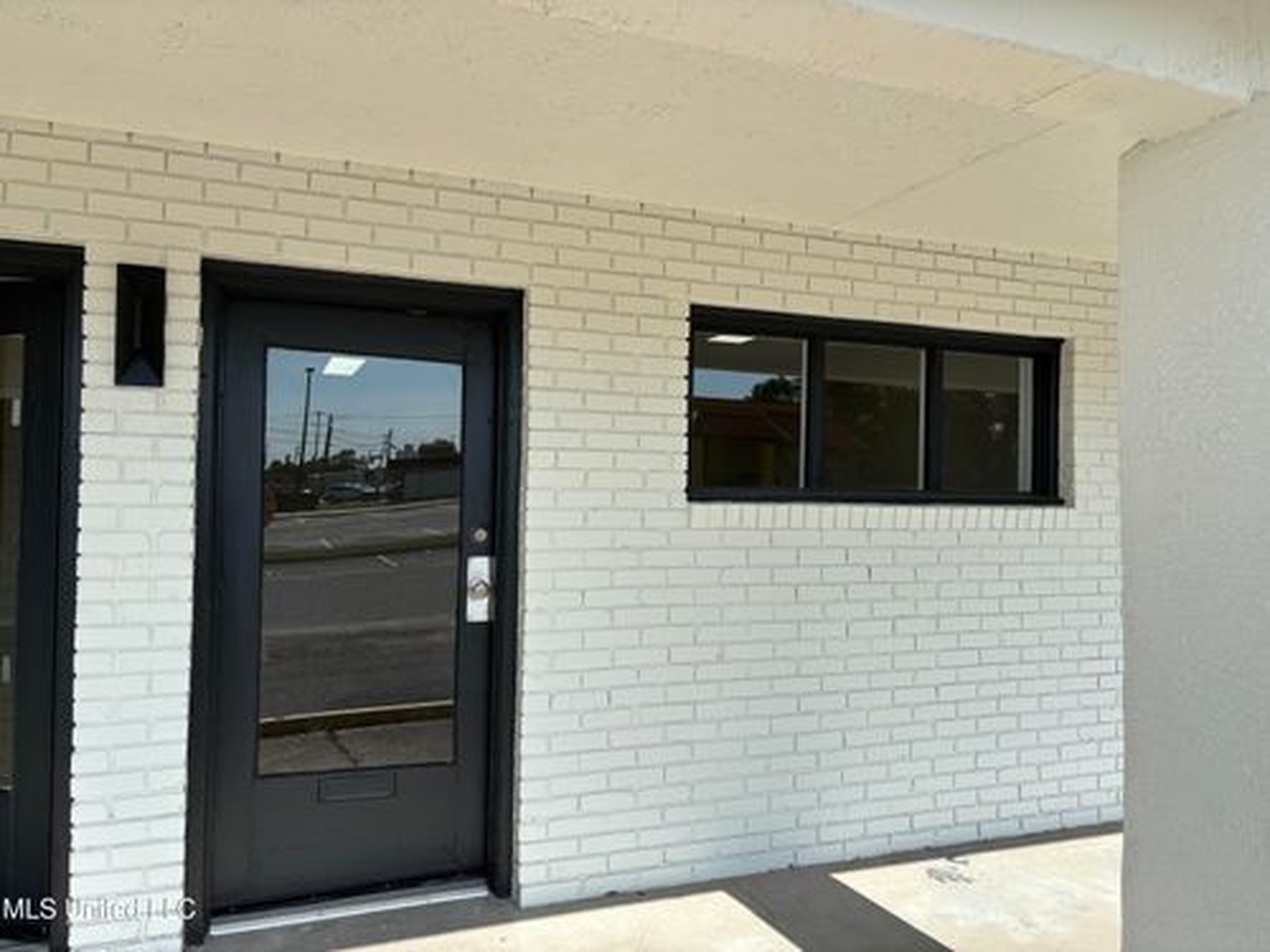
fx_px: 954
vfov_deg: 53.1
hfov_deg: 67.3
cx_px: 635
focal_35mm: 26
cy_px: 476
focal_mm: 5.96
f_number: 1.6
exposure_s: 1/2513
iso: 50
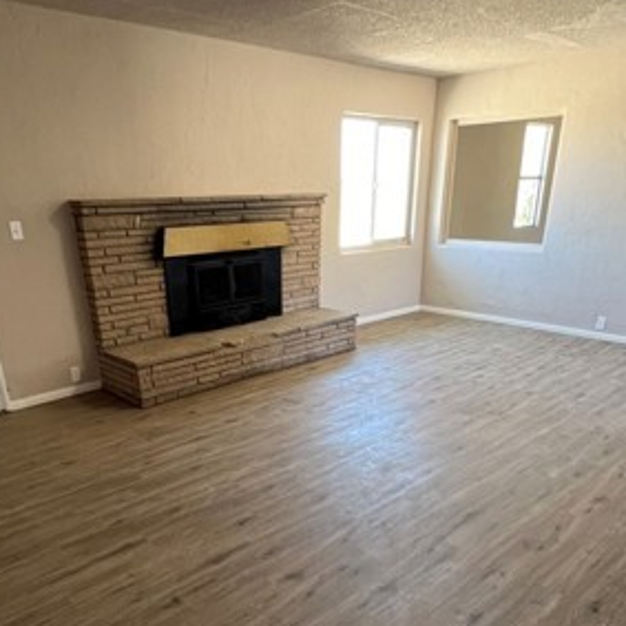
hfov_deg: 60.9
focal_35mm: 26
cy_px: 462
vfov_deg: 58.1
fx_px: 532
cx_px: 290
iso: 250
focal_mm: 1.57
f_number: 1.8
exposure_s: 1/97
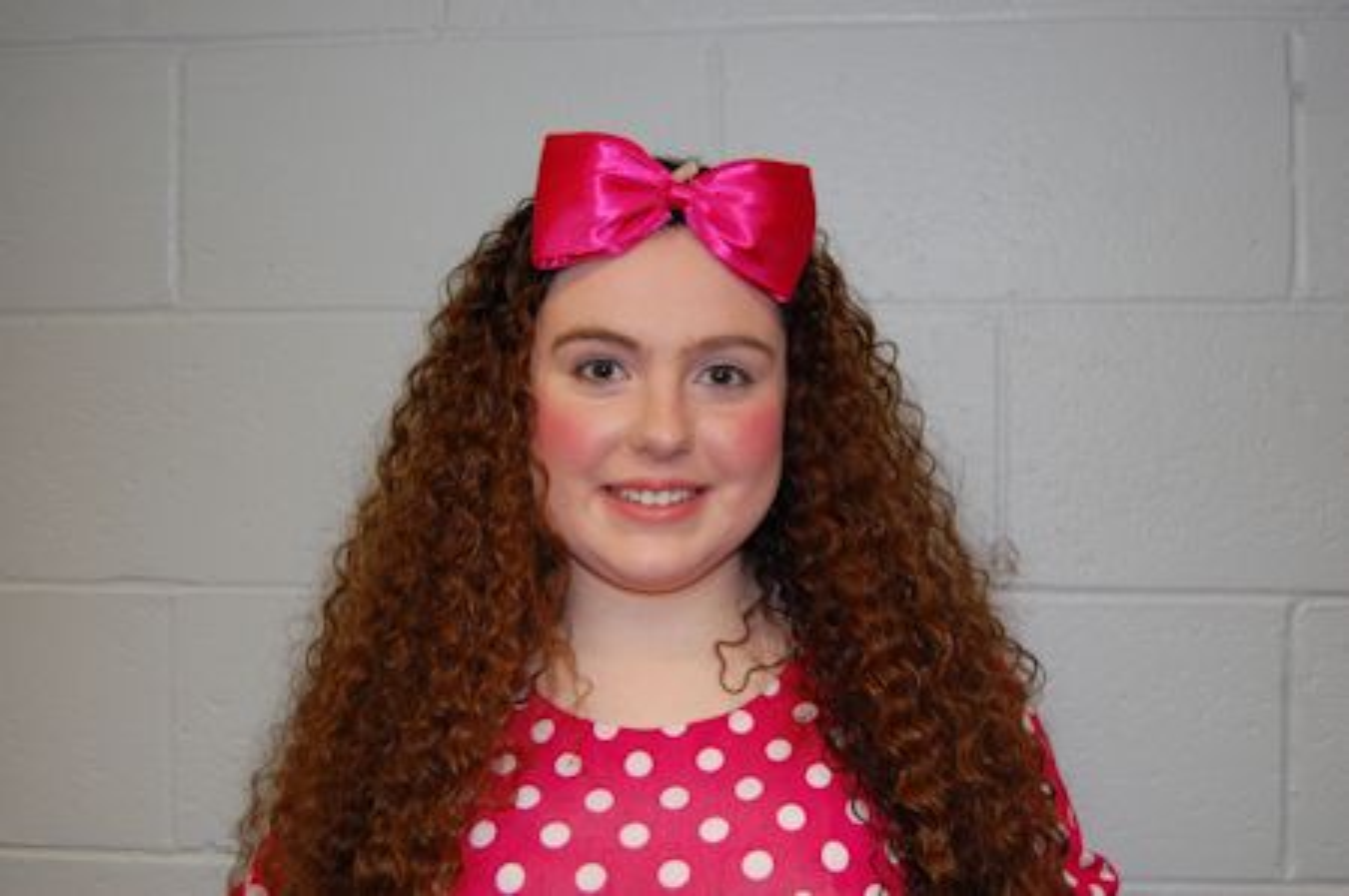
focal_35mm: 45
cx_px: 674
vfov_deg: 29.8
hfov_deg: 43.6
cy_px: 448
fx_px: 1684
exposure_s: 1/60
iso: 400
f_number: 4.2
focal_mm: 30
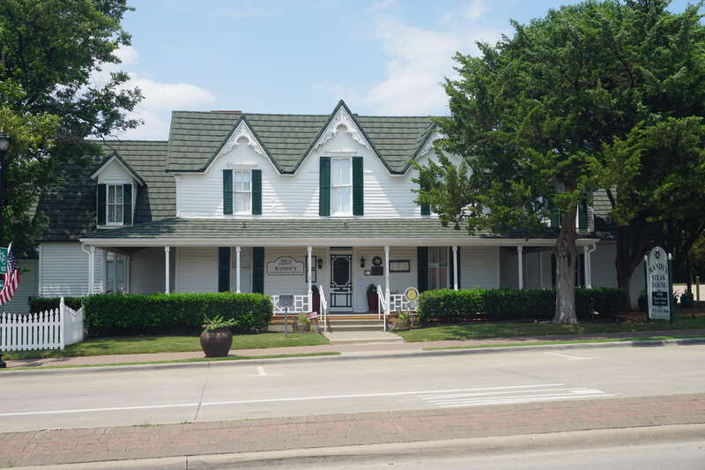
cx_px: 352
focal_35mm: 42
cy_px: 235
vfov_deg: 31.9
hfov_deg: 46.4
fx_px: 822
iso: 100
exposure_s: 1/125
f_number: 11
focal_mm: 28
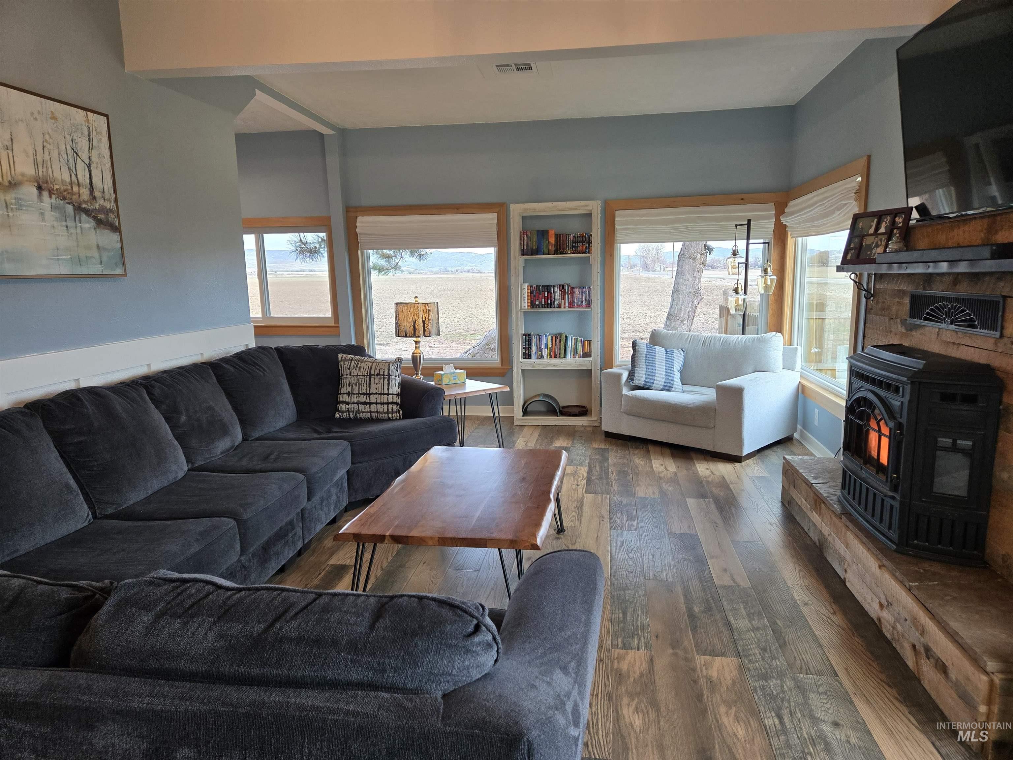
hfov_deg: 73.9
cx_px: 506
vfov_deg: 58.9
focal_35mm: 23
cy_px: 380
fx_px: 673
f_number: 1.8
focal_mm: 5.4
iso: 125
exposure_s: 1/120
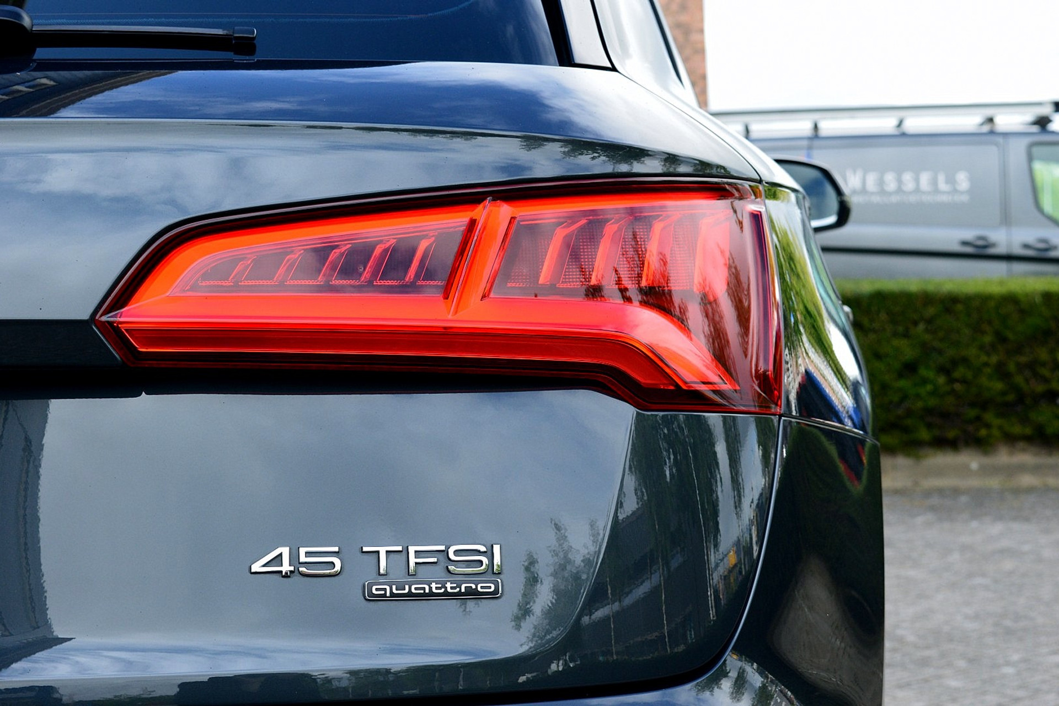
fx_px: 1985
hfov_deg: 29.9
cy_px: 353
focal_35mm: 68
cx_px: 530
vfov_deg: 20.2
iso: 400
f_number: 10
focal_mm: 45
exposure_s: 1/200
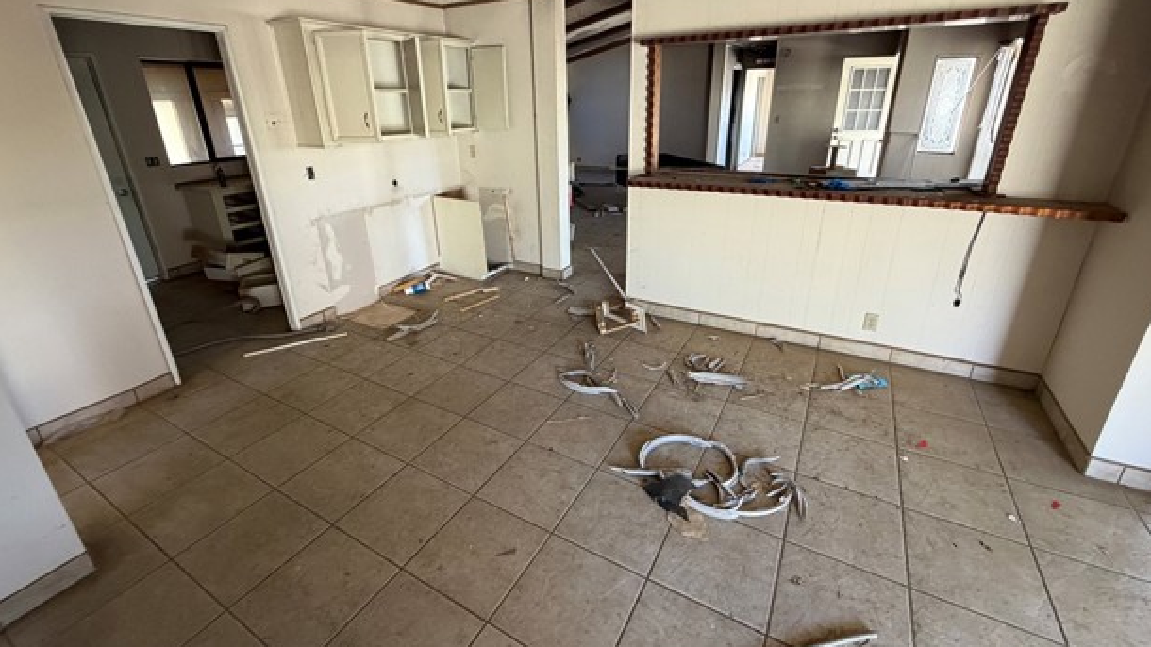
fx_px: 488
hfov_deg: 99.4
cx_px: 570
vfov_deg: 66.7
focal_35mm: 16
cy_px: 277
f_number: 2.2
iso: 400
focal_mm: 2.22
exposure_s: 1/60
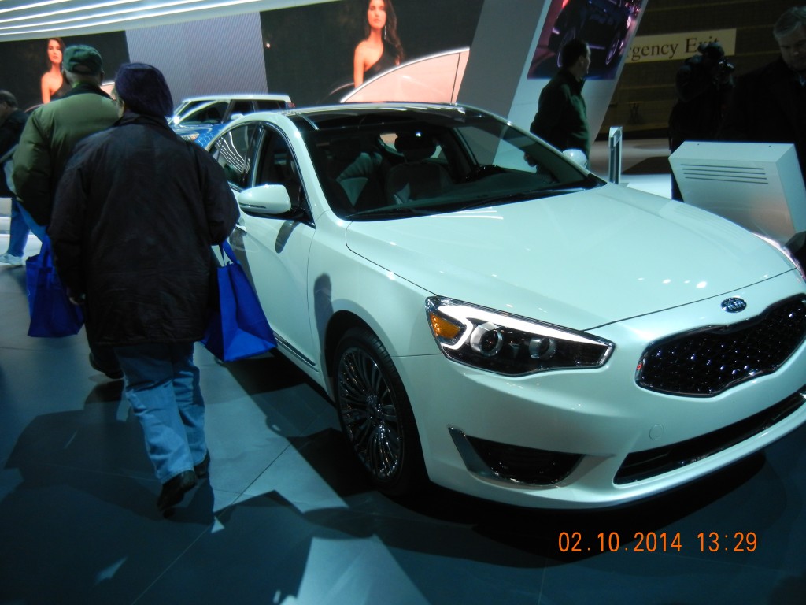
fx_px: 699
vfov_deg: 46.8
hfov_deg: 60.0
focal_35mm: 30
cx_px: 403
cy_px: 302
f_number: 3.5
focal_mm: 5.4
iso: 302
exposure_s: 1/139
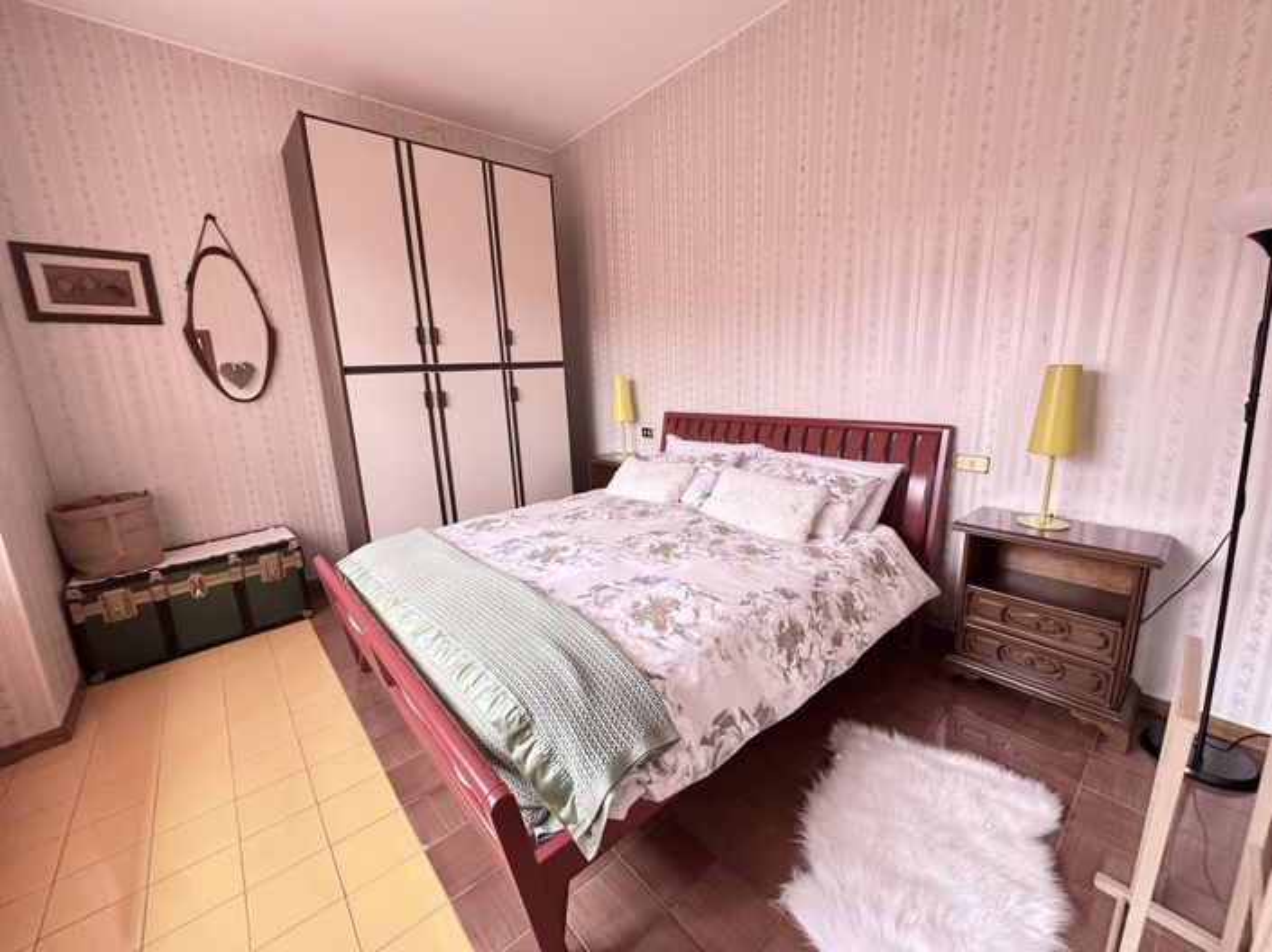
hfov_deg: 102.1
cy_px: 476
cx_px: 636
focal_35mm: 14
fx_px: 514
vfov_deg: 85.6
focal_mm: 2.22
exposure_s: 1/69
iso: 320
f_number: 2.2
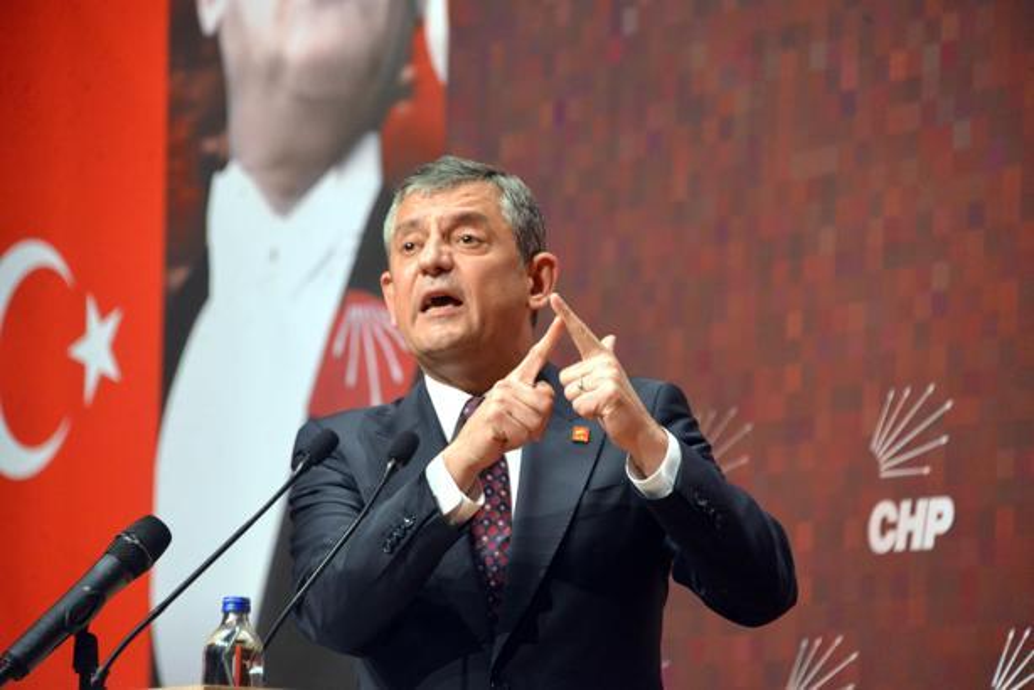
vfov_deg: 6.5
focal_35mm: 210
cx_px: 517
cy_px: 345
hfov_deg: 9.8
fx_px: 6034
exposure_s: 1/80
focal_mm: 210
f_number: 5.6
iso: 5000
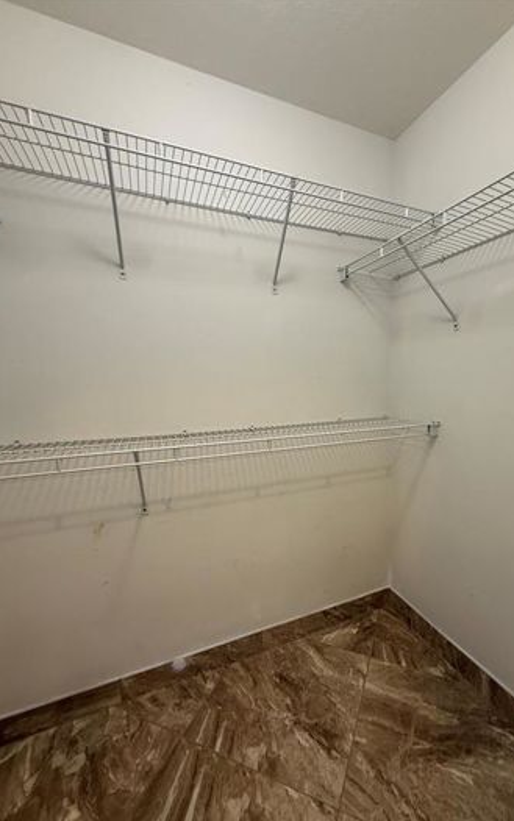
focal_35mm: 15
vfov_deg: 101.4
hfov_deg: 74.3
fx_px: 336
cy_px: 412
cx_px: 298
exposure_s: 1/60
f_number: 2.2
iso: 200
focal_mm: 2.22
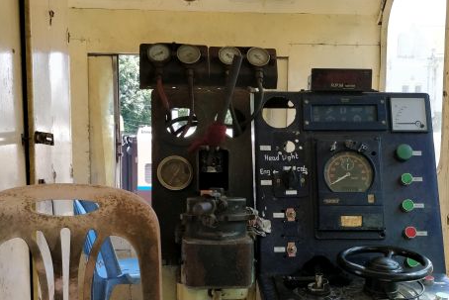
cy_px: 221
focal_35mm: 44
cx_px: 231
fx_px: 549
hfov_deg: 44.5
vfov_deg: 30.1
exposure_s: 1/294
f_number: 1.7
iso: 320
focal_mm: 4.1
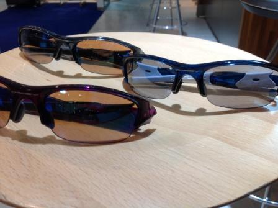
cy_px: 104
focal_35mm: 35
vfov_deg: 40.6
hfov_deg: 52.7
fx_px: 281
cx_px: 139
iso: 50
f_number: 2.4
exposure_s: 1/24
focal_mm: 4.28
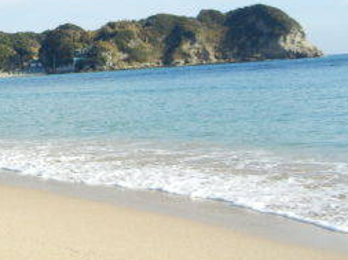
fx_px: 763
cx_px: -29
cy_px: 72
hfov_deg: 24.1
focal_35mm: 76
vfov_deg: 19.2
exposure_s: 1/288
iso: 160
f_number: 7
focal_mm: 5.4
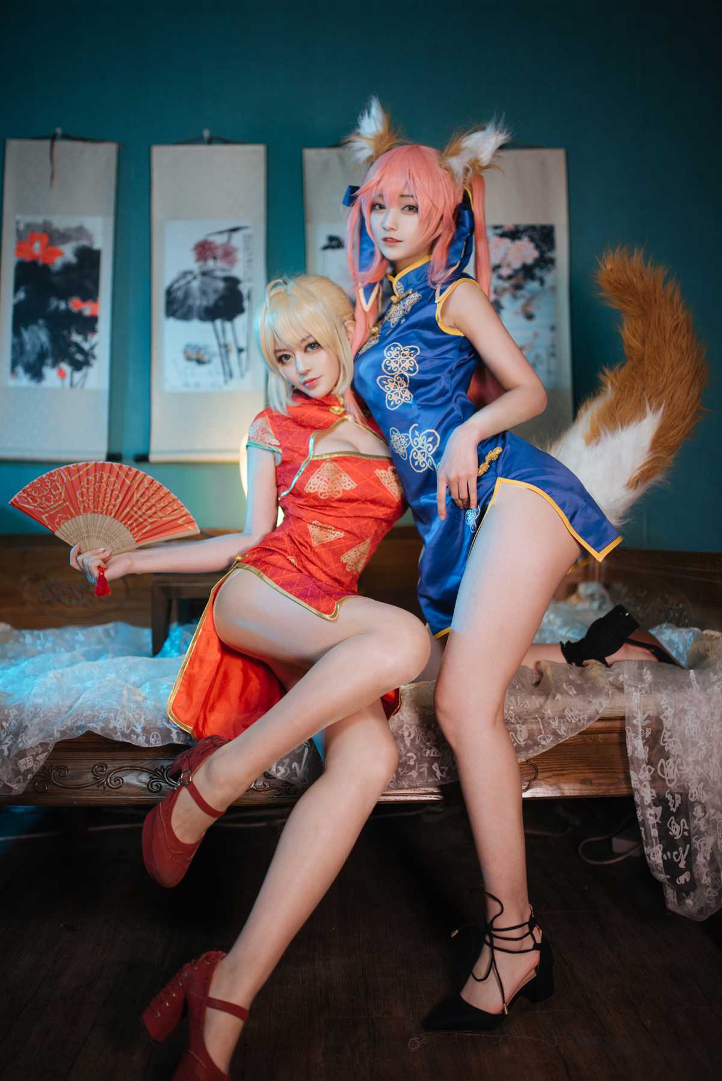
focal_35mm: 35
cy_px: 540
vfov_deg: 54.4
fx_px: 1052
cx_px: 361
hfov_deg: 37.9
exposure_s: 1/125
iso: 320
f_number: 1.4
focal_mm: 35
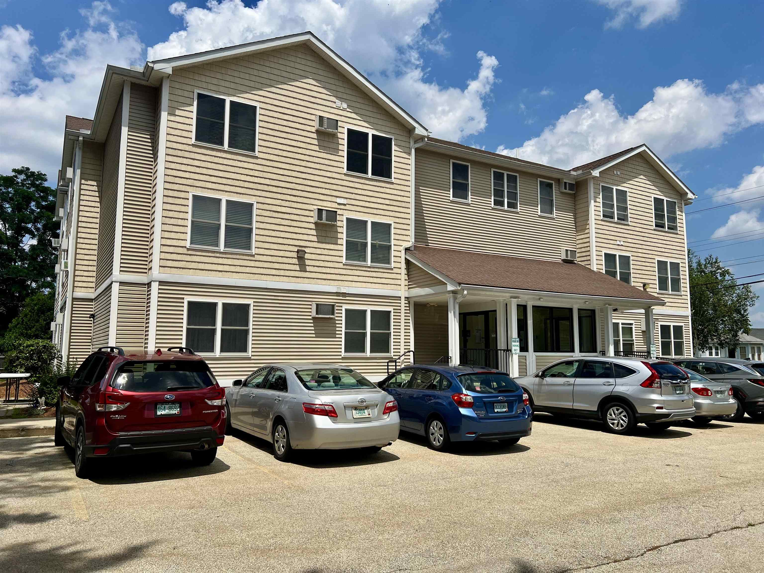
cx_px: 382
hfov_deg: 67.3
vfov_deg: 53.1
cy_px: 286
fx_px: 574
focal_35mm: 26
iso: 50
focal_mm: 5.7
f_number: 1.5
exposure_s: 1/7463
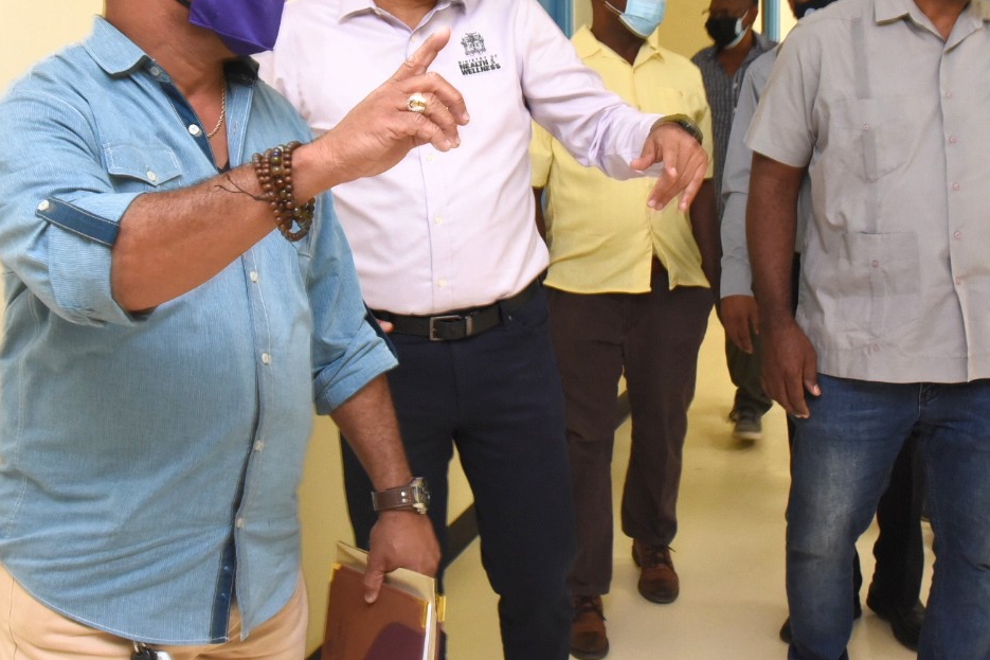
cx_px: 487
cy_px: 143
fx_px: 1430
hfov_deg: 38.2
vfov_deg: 25.6
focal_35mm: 52
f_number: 10
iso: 4000
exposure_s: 1/100
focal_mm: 30
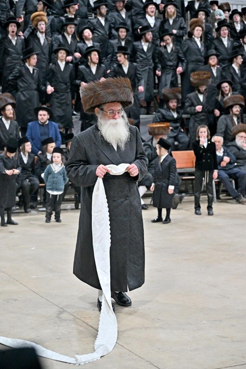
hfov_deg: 20.0
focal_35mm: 68
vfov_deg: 29.7
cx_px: 123
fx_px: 697
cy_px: 184
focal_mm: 68
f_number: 4
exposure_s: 1/250
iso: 2000
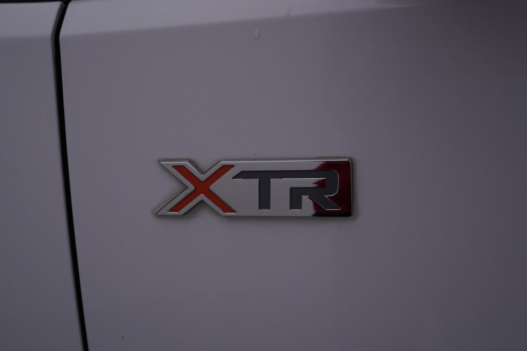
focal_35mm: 36
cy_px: 176
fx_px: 527
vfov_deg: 36.9
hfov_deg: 53.1
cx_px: 264
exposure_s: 1/160
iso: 125
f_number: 5.6
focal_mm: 24
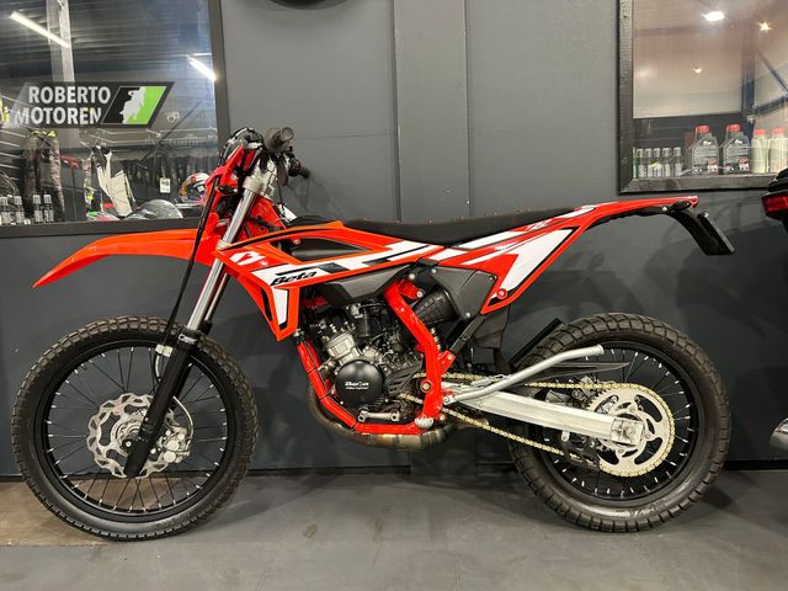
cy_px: 296
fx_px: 592
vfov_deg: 53.1
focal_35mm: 26
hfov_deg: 67.3
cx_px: 394
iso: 320
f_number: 1.5
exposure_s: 1/50
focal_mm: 5.7
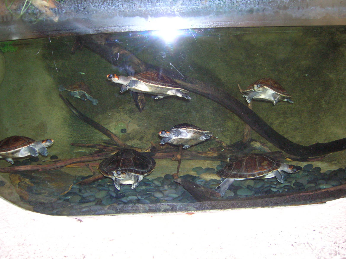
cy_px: 130
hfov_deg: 52.7
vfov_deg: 40.6
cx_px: 173
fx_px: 350
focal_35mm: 35
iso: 180
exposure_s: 1/60.1
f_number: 2.9
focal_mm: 5.8
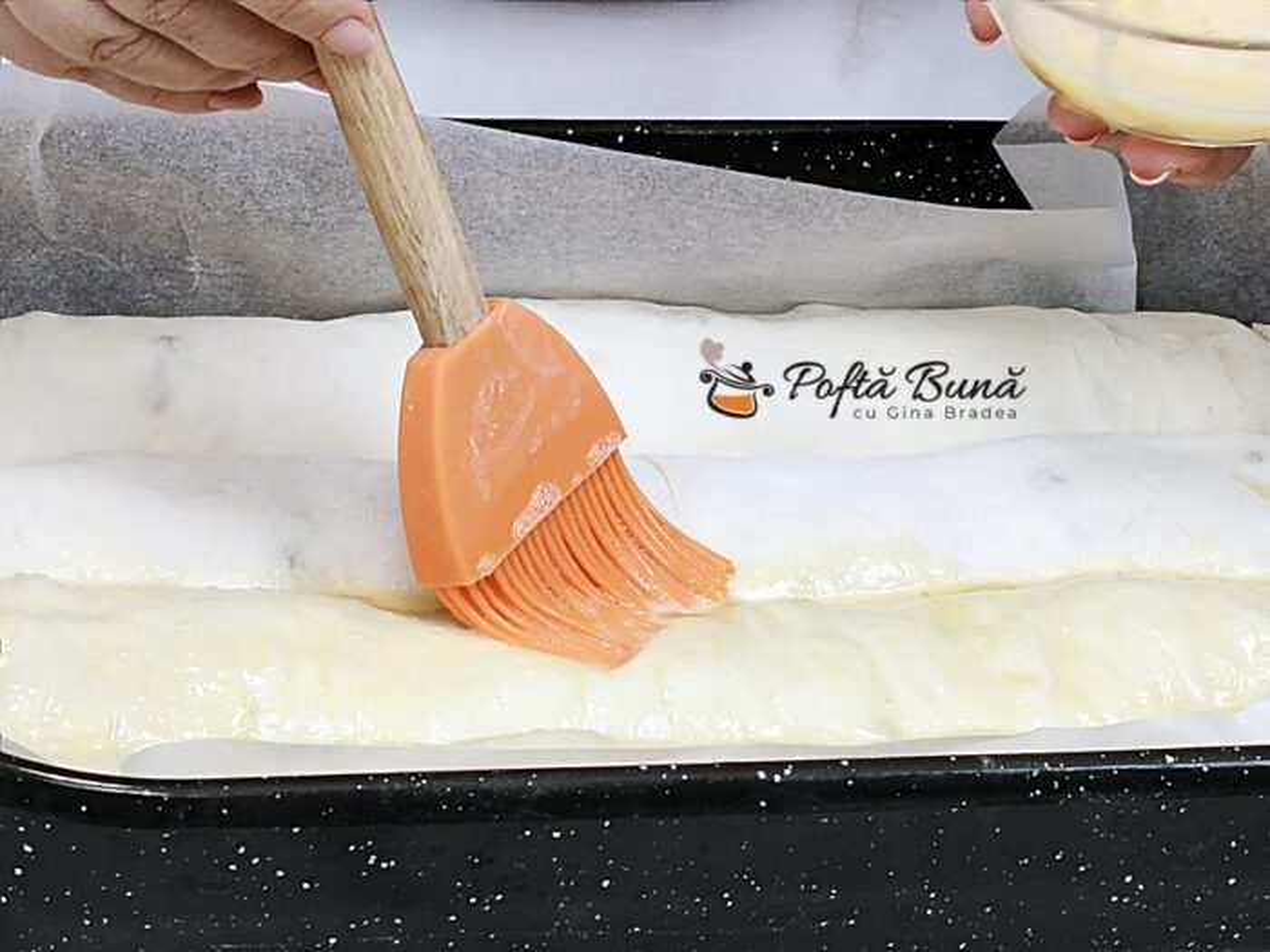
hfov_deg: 15.5
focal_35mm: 127
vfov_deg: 11.7
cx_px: 635
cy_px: 476
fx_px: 4659
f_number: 1.75
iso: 236
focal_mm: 5.25
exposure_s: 1/50
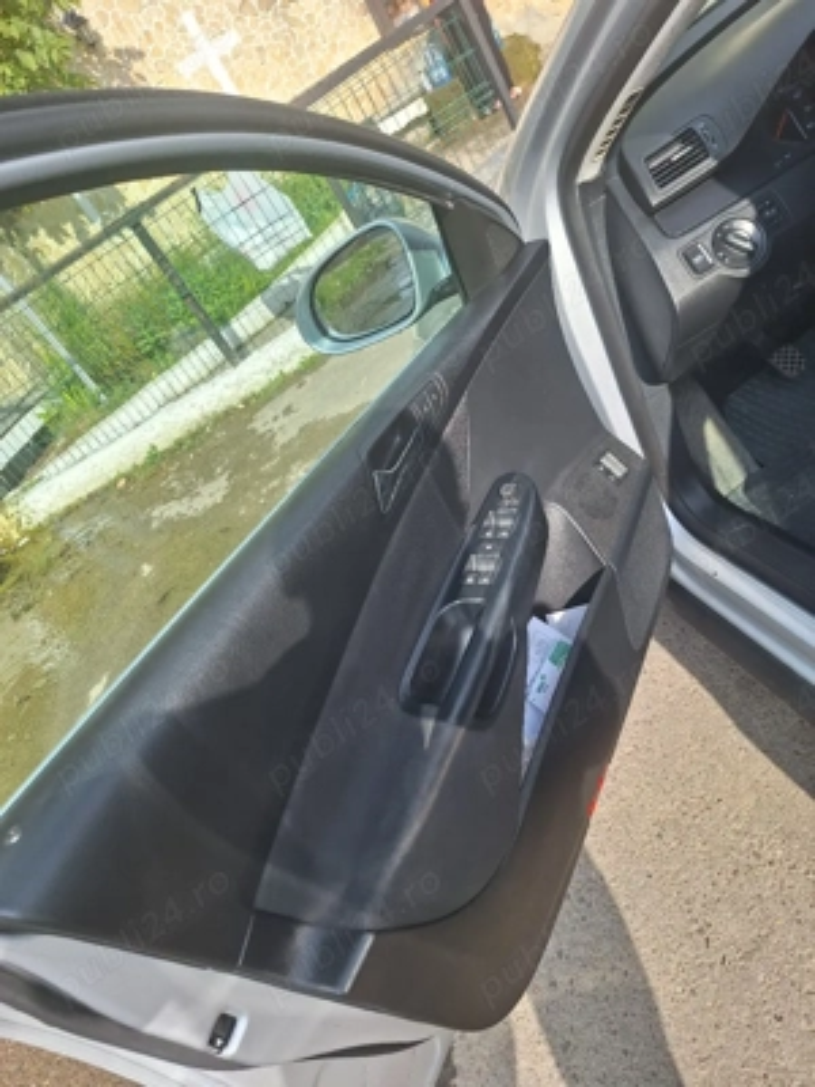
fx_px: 722
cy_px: 544
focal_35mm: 23
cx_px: 408
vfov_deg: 73.9
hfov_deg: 58.9
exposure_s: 1/1429
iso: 40
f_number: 1.8
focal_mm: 5.54
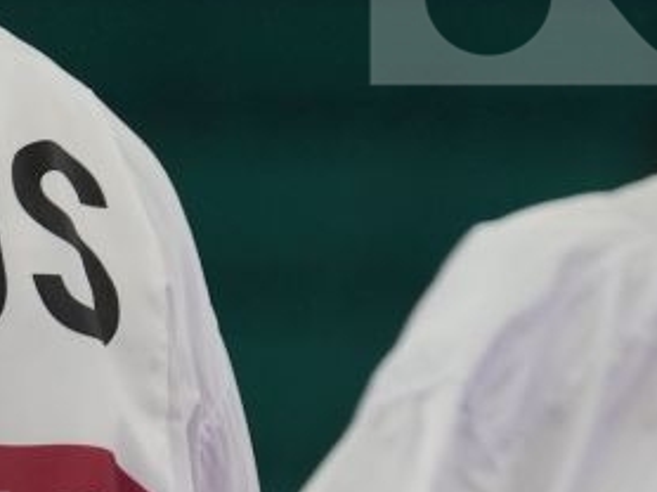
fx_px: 23382
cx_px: 591
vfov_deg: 1.2
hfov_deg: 1.6
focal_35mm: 1233
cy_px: 707
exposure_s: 1/1000
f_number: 2.8
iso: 400
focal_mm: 198
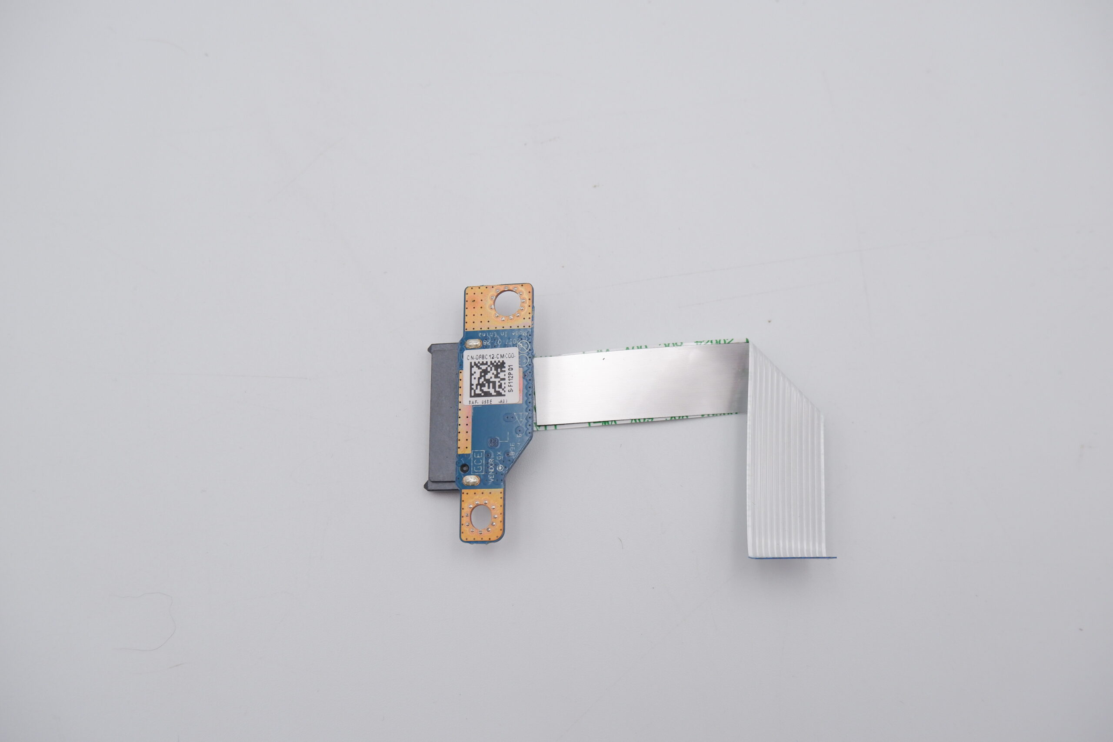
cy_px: 371
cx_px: 556
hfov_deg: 57.2
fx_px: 1020
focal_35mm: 33
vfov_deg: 40.0
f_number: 5.6
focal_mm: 22.1
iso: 800
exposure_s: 1/500
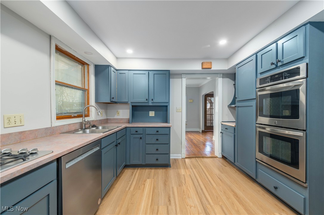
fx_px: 126
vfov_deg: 81.1
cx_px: 162
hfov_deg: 104.3
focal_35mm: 14
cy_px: 108
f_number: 8
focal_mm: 14
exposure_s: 1/60
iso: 320
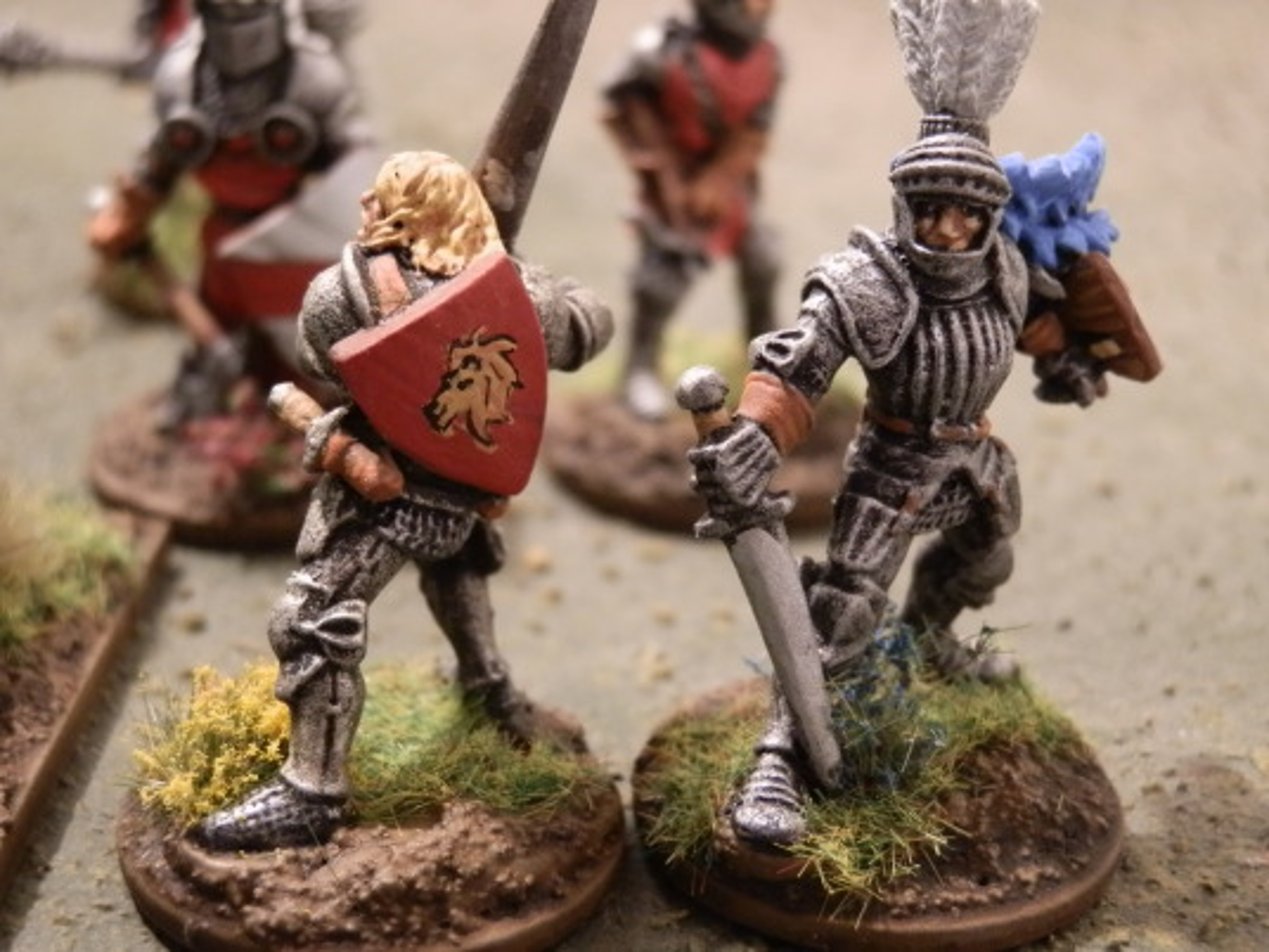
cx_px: 634
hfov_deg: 31.7
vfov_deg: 24.0
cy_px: 476
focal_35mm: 61
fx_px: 2236
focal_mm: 10.99
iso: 400
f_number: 3.7
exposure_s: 1/40
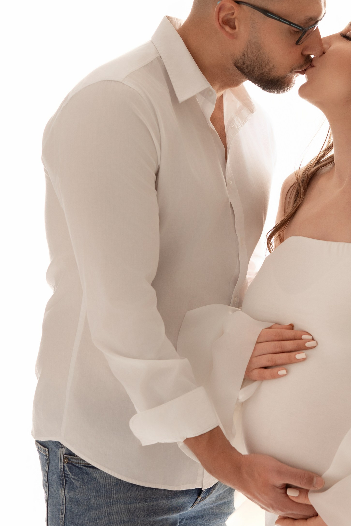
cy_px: 262
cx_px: 280
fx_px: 1375
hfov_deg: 14.5
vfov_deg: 21.7
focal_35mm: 94
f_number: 3.2
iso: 400
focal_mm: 50
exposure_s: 1/160
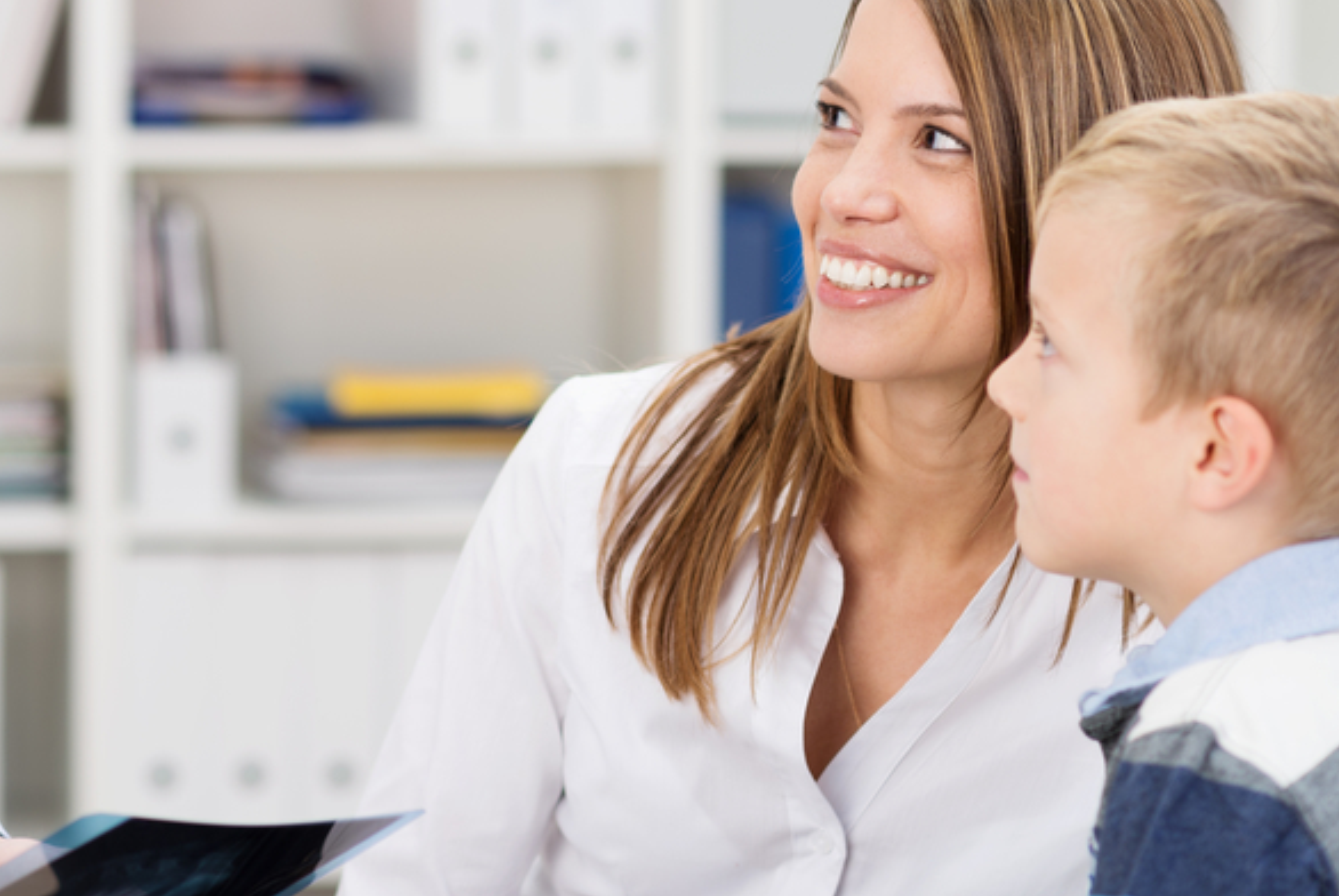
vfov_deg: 9.5
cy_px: 242
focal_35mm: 145
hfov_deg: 14.1
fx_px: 5398
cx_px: 295
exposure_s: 1/160
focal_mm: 85
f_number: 3.2
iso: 100
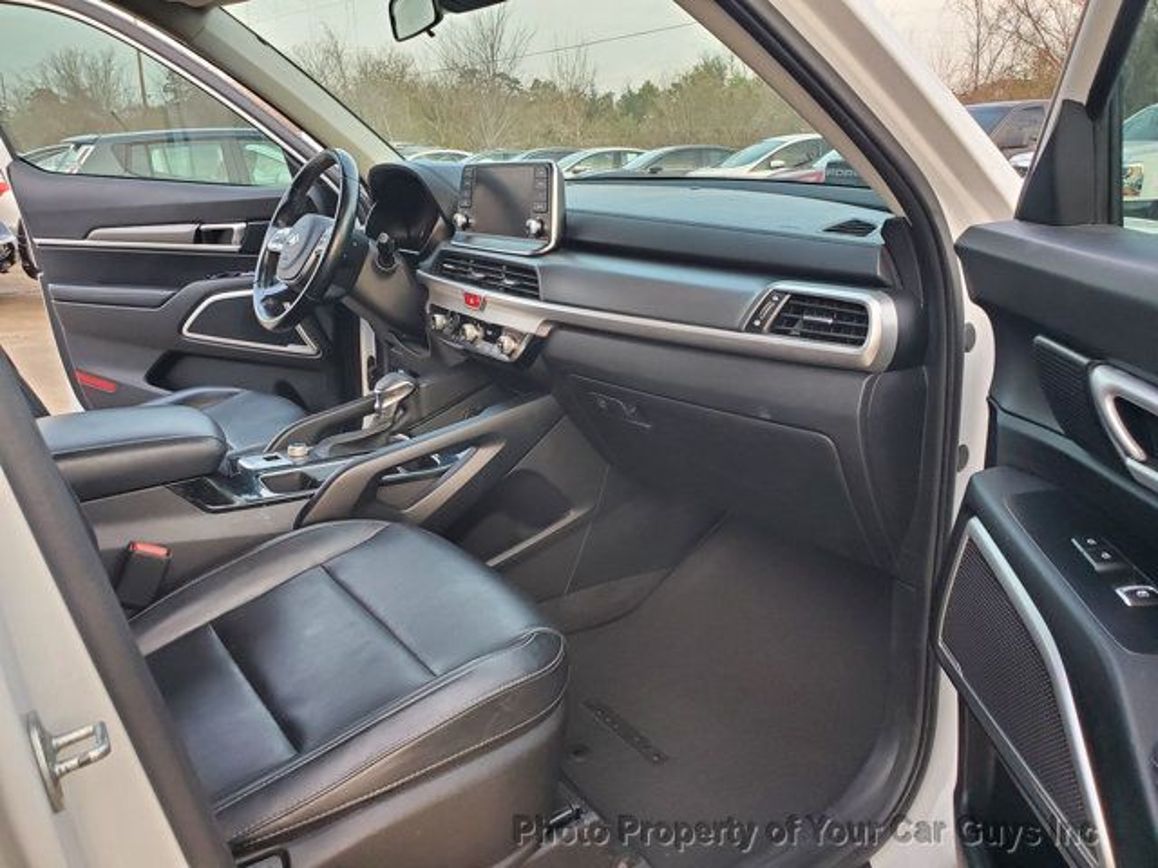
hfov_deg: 67.3
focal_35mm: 26
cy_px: 434
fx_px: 870
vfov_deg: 53.1
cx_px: 579
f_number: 2.4
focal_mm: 4.3
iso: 320
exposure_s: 1/81
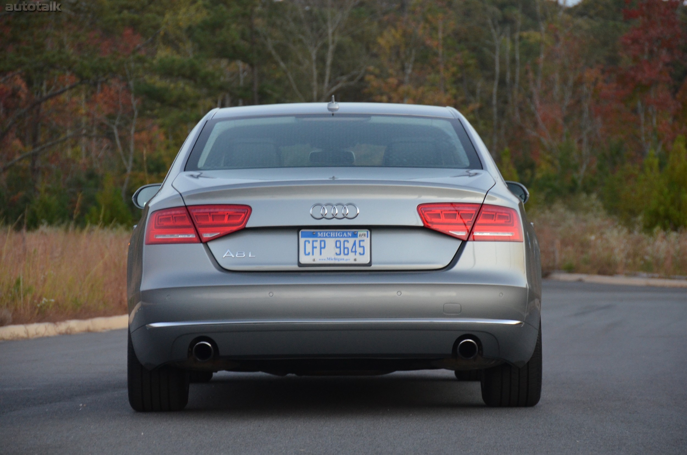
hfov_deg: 13.1
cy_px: 228
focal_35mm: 158
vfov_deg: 8.7
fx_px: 2999
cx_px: 344
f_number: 5.3
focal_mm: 105
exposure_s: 1/40
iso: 1600
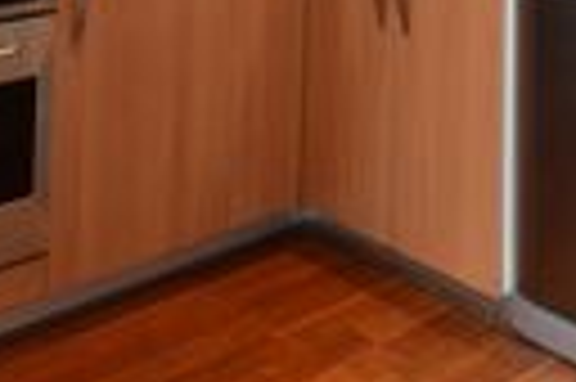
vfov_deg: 17.1
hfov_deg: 28.3
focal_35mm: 66
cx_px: 603
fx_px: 1055
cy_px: -290
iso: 800
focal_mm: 12
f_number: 5.6
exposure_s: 1/50
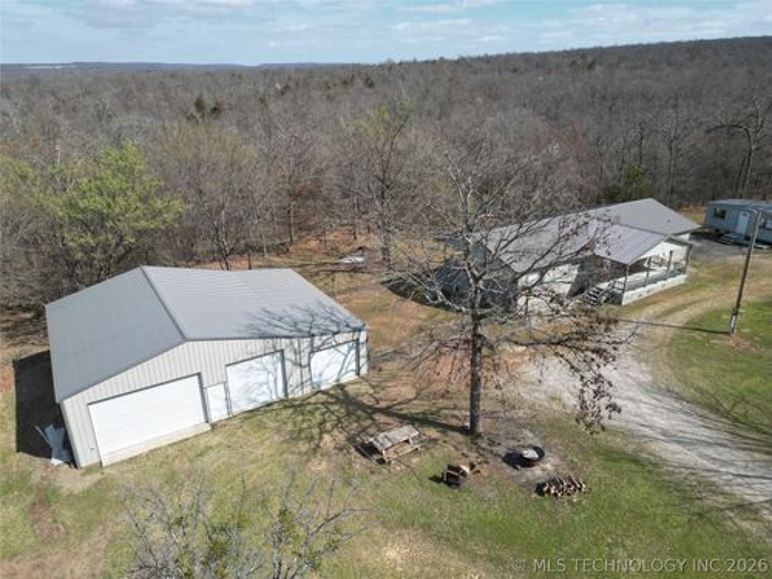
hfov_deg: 71.6
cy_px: 290
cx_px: 386
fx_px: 535
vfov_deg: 56.8
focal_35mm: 24
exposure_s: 1/2500
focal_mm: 6.72
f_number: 1.7
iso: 120
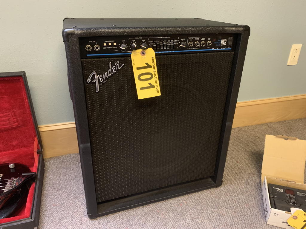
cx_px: 153
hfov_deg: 67.3
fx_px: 230
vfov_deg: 53.1
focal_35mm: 26
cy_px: 114
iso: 500
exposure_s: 1/30
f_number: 1.8
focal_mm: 4.25
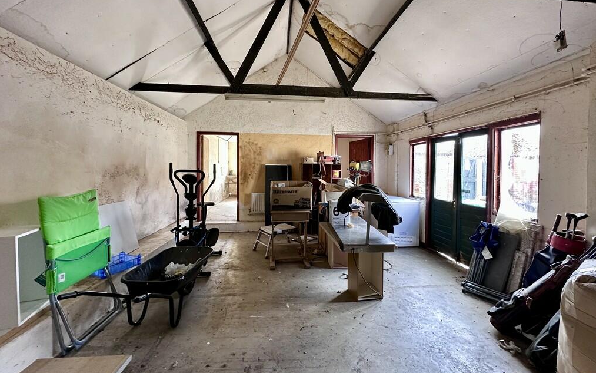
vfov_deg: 74.7
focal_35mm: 15
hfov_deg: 101.5
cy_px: 173
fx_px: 244
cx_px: 300
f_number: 2.2
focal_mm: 2.22
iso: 320
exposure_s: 1/86
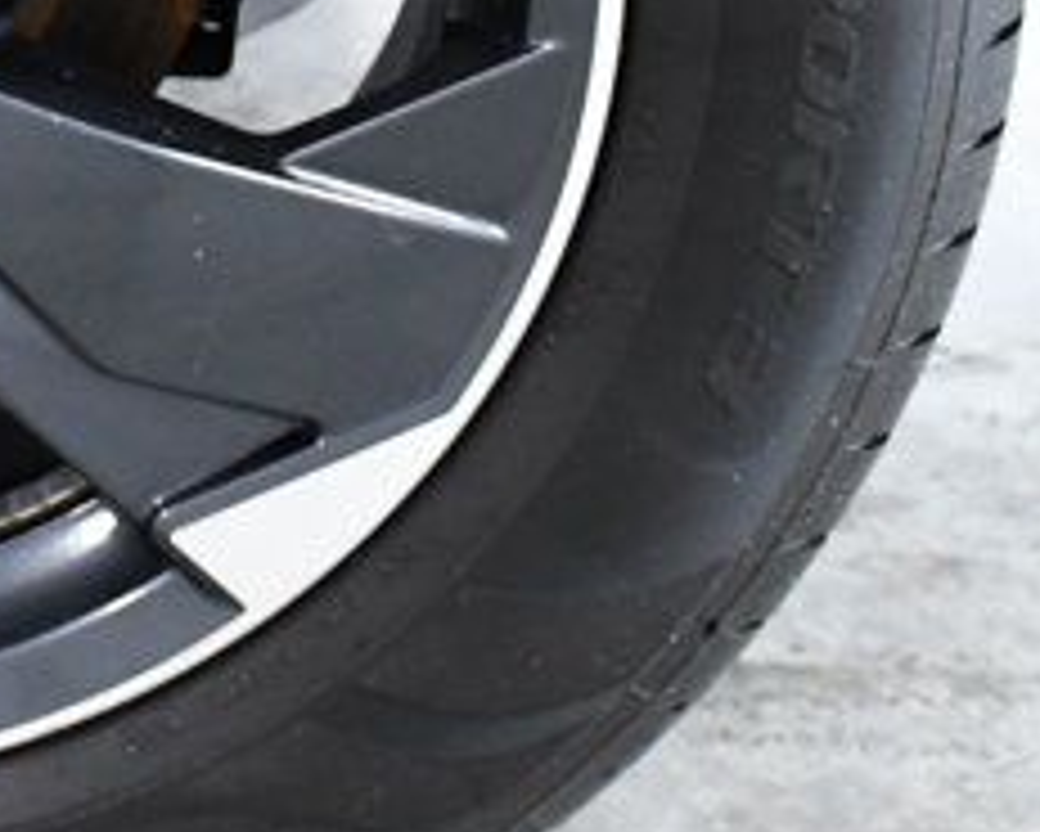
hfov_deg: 8.8
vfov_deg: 7.1
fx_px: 6651
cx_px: -275
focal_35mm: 216
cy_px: -270
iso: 2500
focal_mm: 35
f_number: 7.1
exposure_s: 1/200
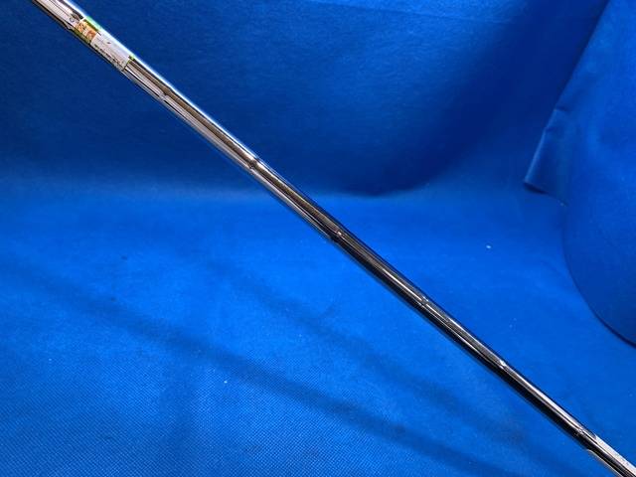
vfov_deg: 53.1
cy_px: 238
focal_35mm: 26
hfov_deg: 67.3
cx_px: 318
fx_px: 478
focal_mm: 4.25
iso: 100
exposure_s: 1/60
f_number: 1.8
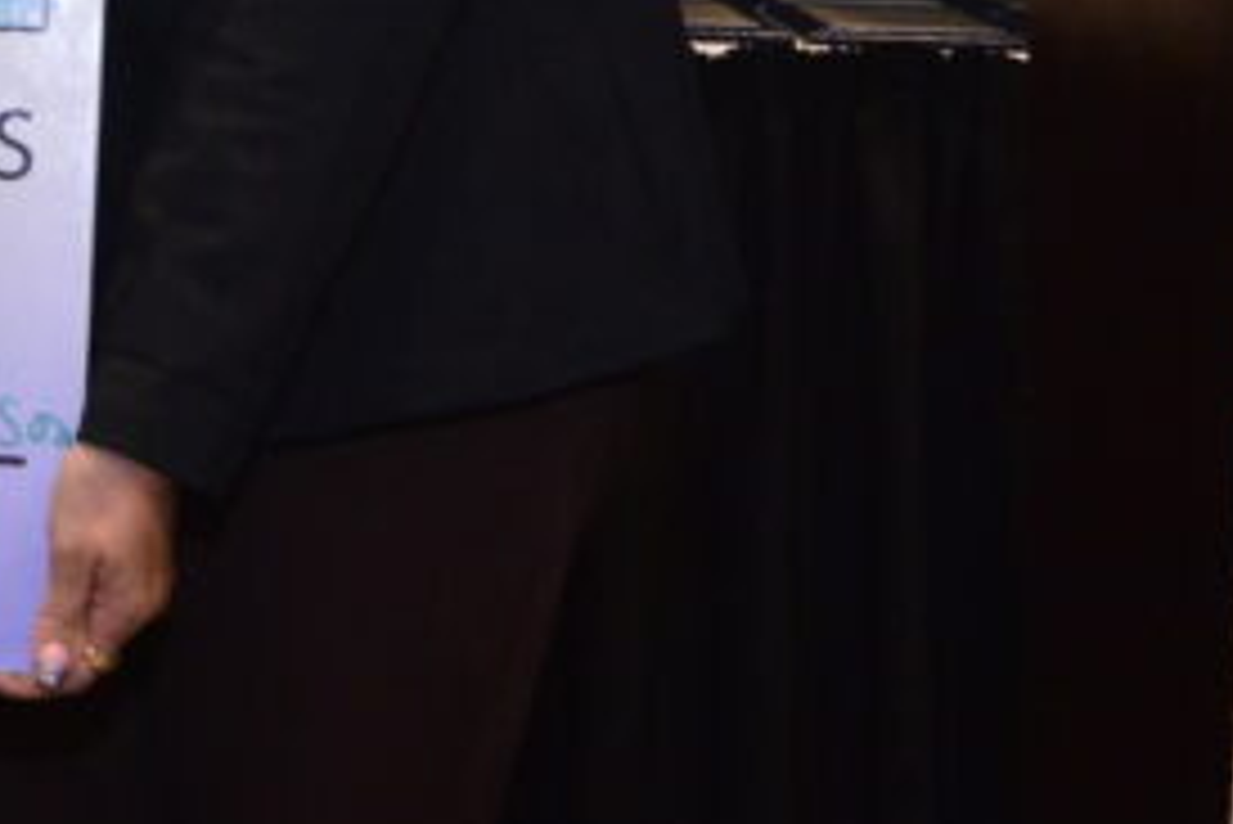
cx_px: -945
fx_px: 4352
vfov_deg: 10.6
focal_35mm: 127
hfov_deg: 14.3
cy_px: -162
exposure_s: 1/60
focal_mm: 34
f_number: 10
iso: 4000
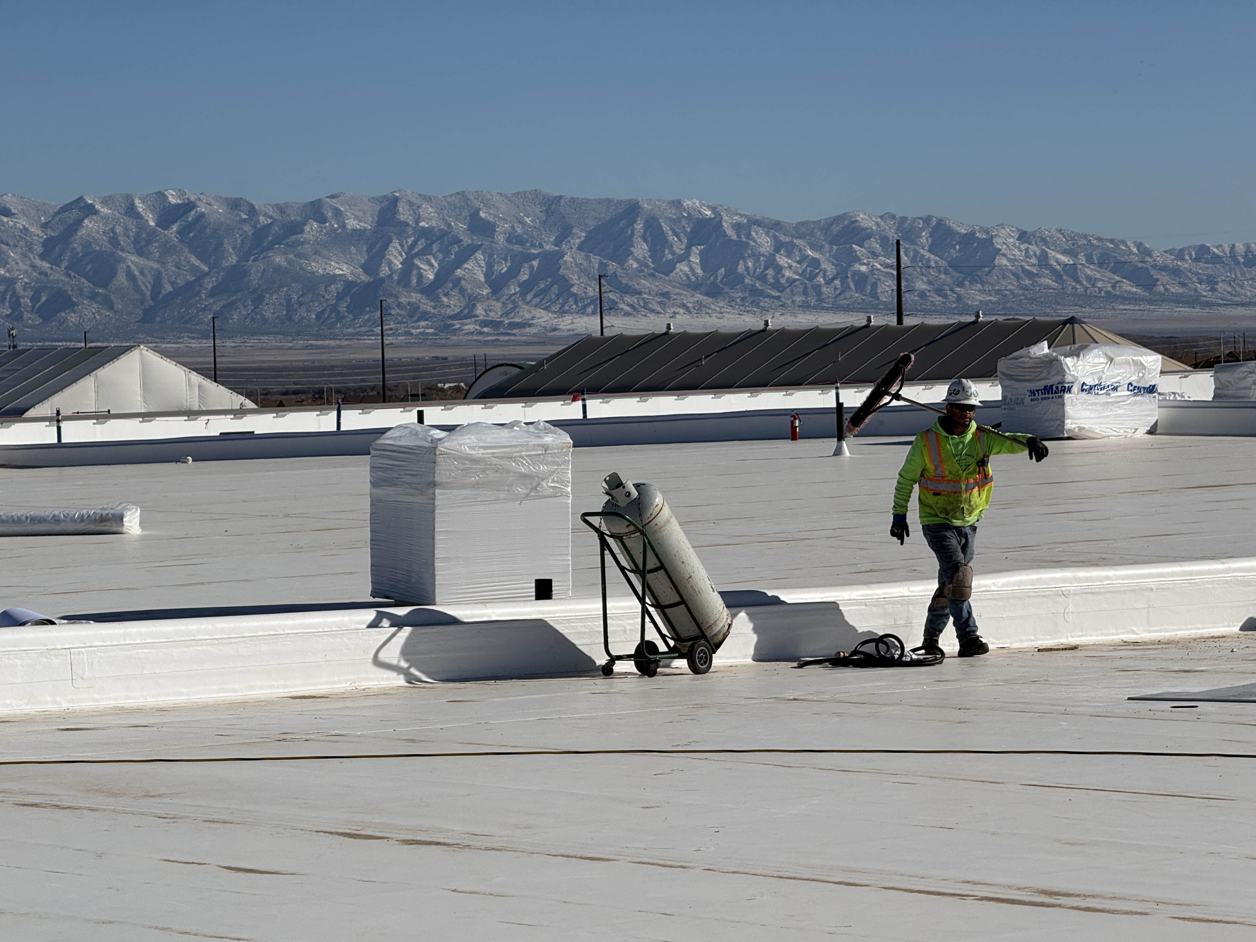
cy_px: 482
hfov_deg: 16.0
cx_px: 629
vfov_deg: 12.0
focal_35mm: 123
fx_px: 4463
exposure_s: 1/3195
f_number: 2.8
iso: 32
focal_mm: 15.66
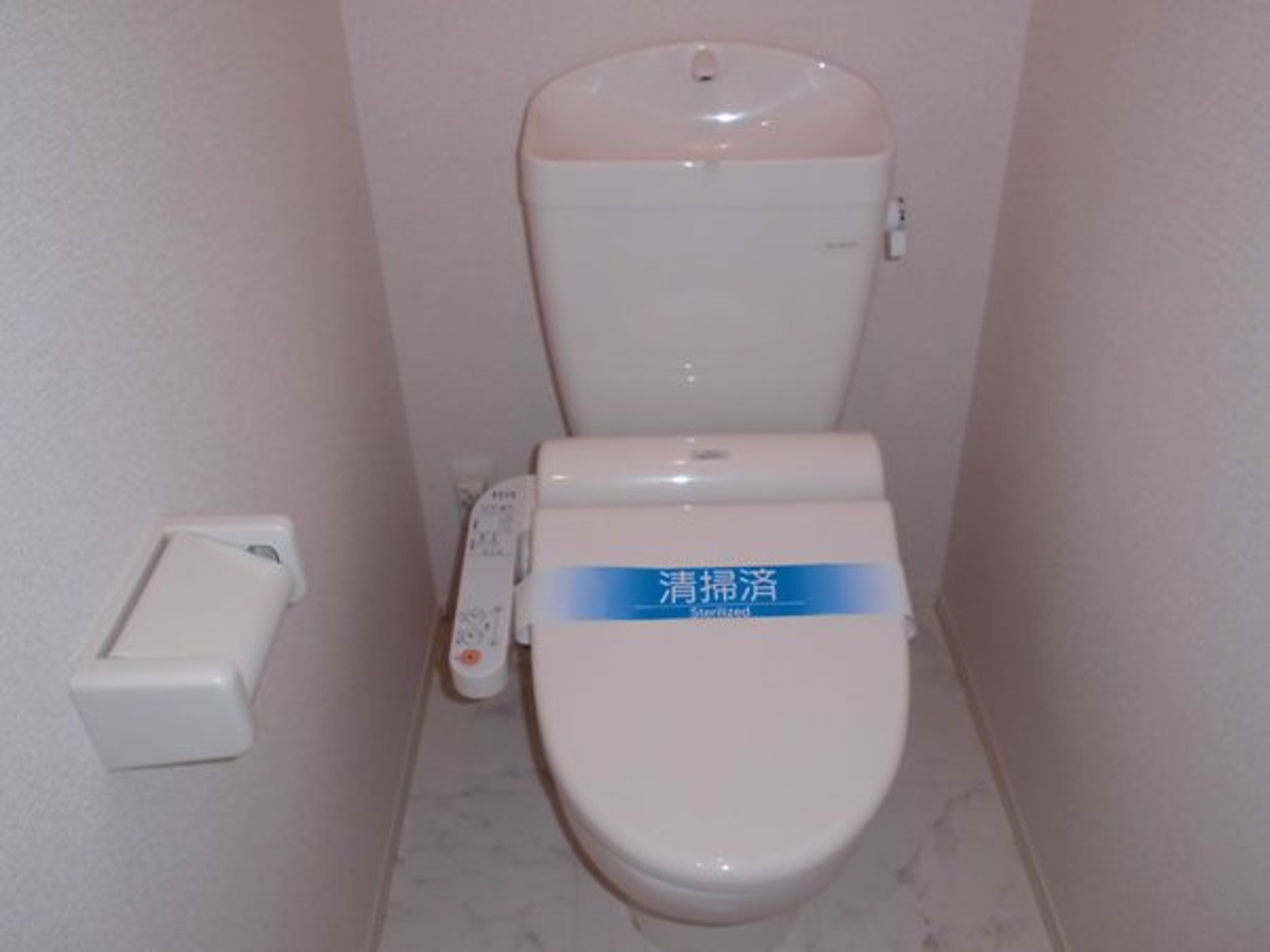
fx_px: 1064
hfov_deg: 61.7
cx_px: 635
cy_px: 476
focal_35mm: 29
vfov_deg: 48.2
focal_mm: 5.3
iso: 100
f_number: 3.7
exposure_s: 1/60
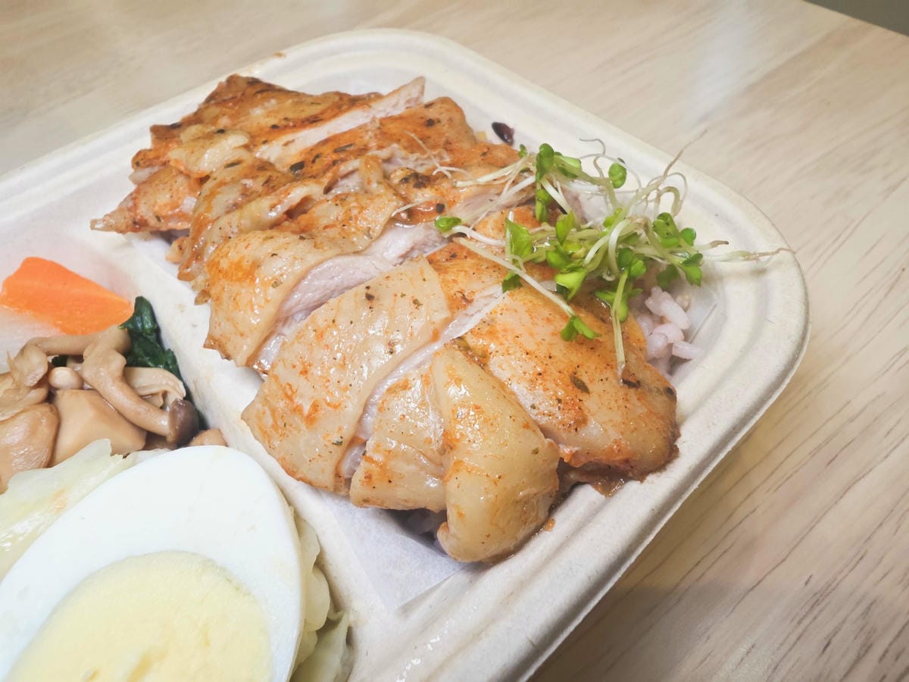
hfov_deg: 73.9
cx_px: 454
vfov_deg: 58.9
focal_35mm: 23
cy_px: 341
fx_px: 604
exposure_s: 1/120
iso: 50
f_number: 1.8
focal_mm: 2.03
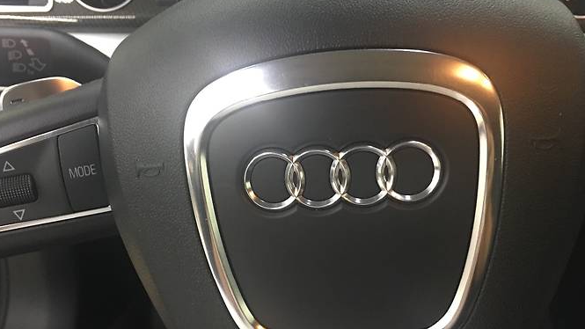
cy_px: 186
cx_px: 248
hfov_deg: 52.6
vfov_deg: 31.2
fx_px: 589
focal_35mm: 38
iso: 100
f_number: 2.2
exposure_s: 1/8
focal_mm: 4.2
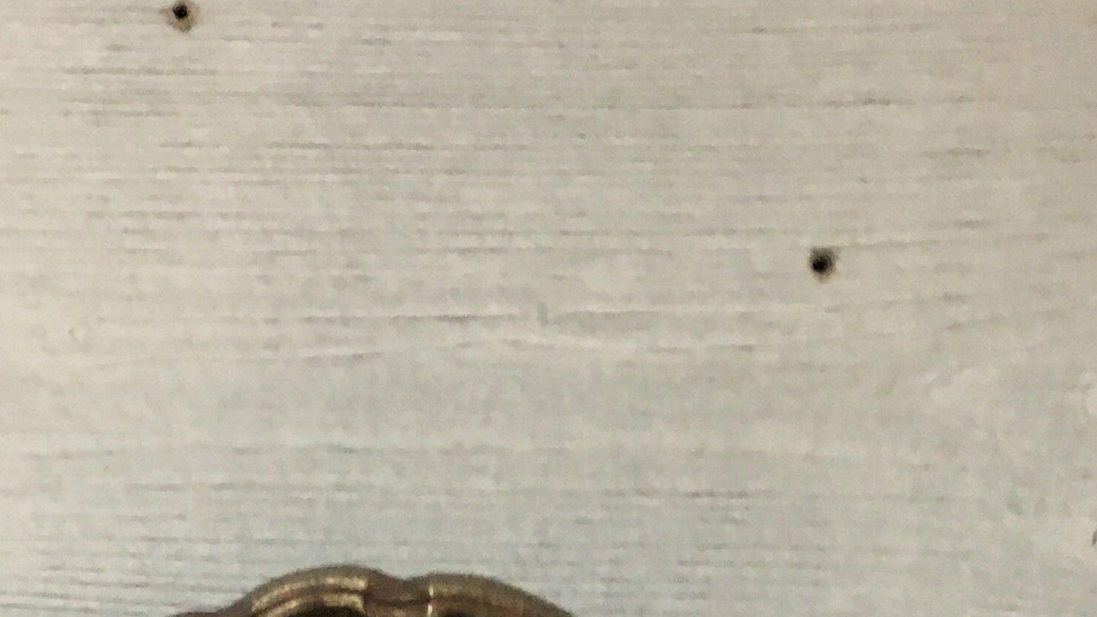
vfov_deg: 13.1
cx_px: 421
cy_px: 994
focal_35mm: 86
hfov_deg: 24.7
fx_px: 2502
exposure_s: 1/33
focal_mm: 4.15
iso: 200
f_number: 2.2
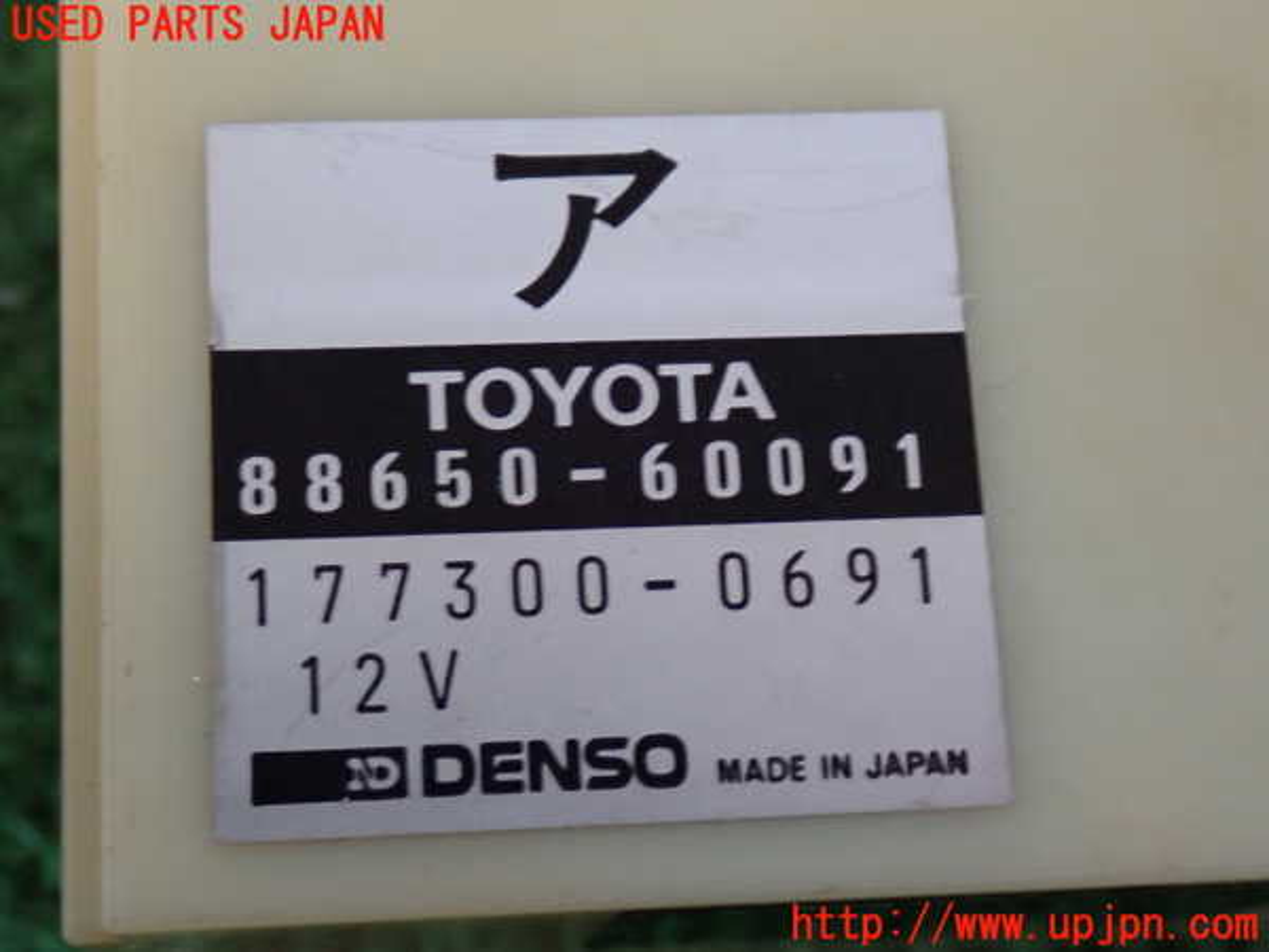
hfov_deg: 31.2
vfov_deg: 23.7
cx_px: 634
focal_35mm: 62
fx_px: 2273
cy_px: 476
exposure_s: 1/25
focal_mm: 11.09
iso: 800
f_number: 3.6
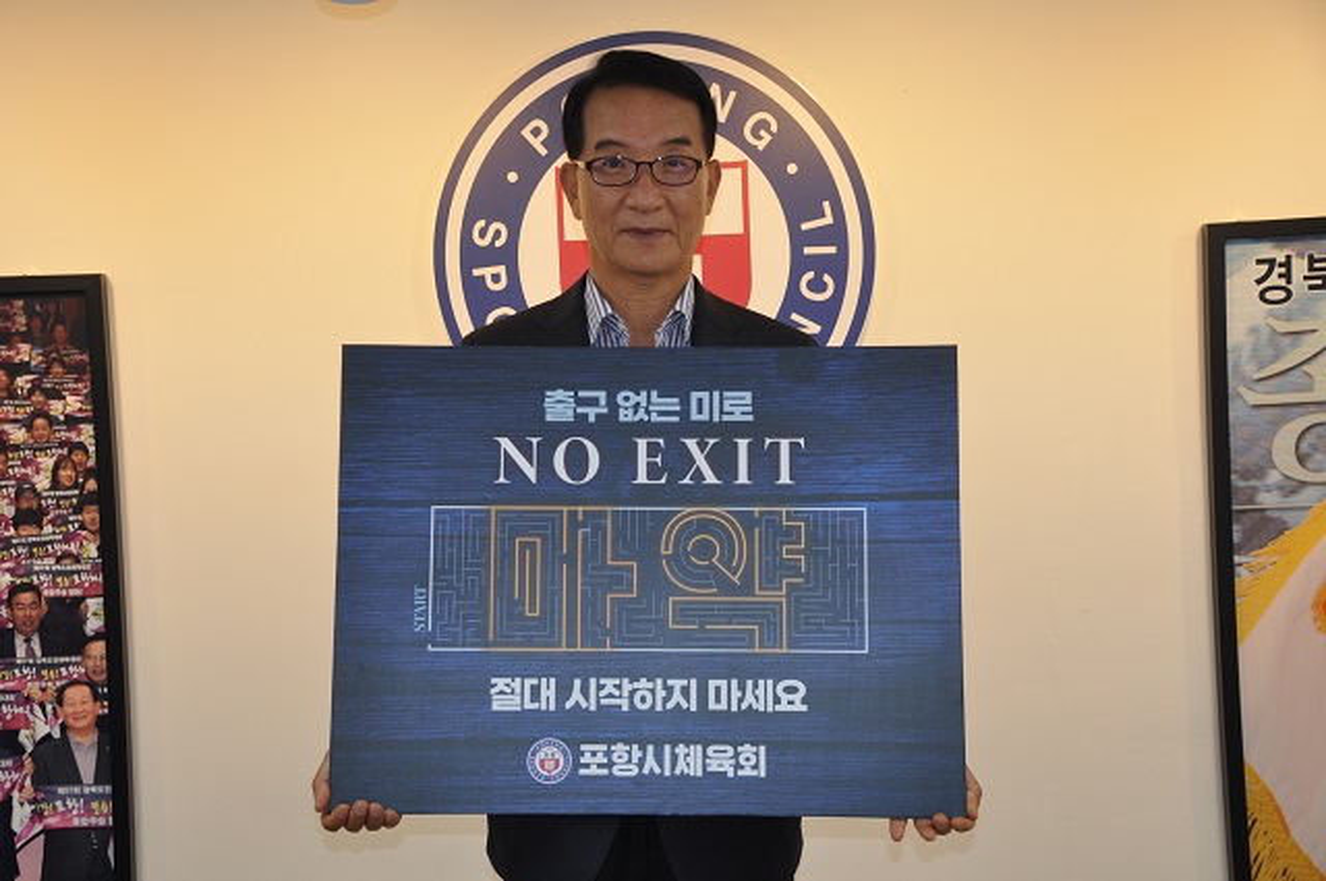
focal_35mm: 52
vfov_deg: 25.7
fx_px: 1931
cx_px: 663
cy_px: 440
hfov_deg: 37.9
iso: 500
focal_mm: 35
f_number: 4.2
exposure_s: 1/125
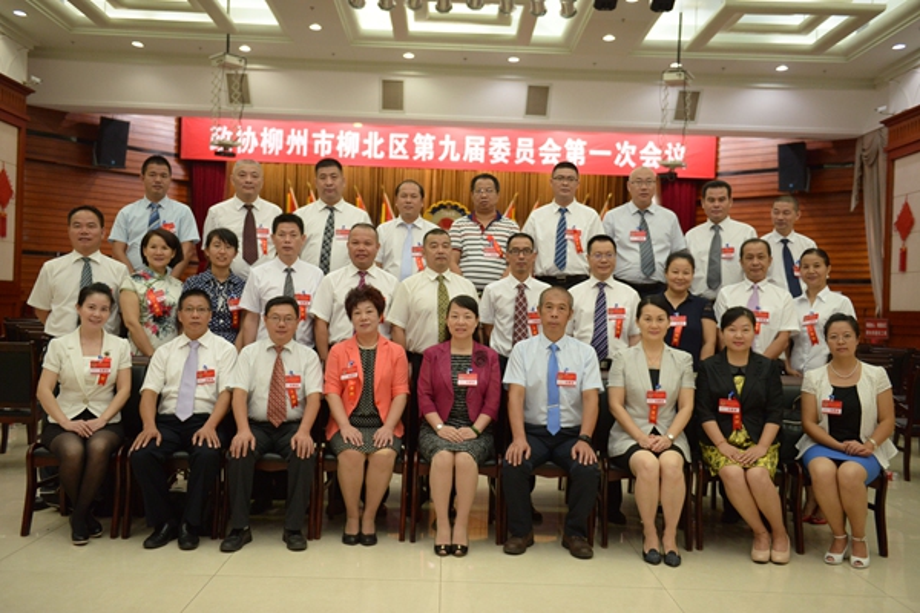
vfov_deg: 36.9
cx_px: 460
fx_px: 920
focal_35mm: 36
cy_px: 306
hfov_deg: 53.1
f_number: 2.8
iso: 2500
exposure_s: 1/320
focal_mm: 36
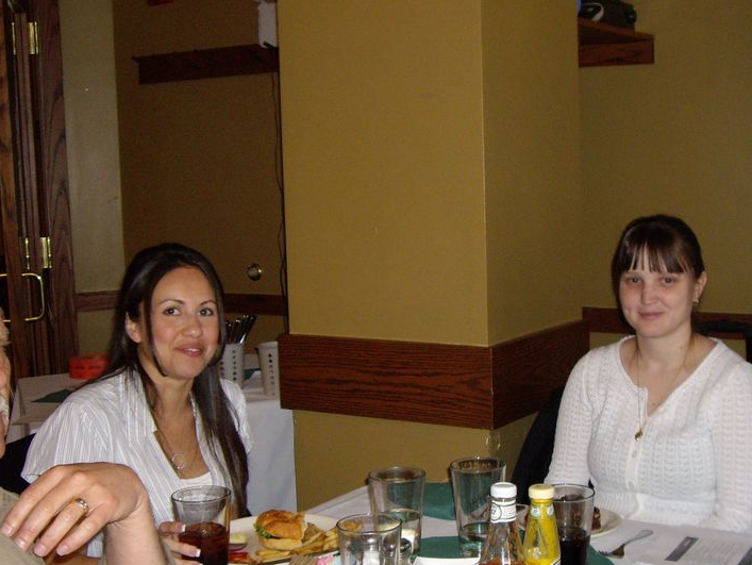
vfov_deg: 26.5
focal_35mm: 55
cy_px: 340
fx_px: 1195
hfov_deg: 34.9
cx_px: 430
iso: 200
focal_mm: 6.2
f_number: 2.7
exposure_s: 1/40
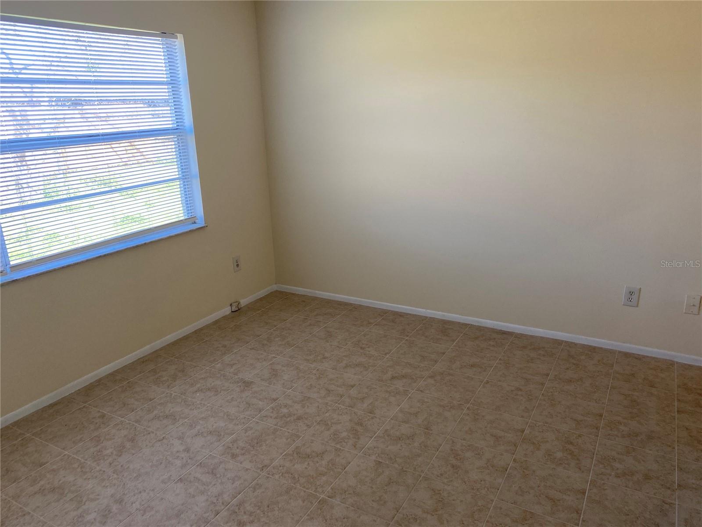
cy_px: 264
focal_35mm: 26
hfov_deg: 67.3
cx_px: 351
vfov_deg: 53.1
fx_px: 527
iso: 100
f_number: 1.8
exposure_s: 1/122
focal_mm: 4.25
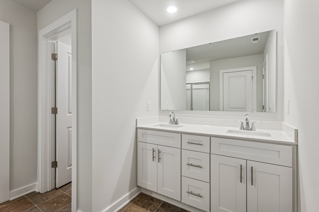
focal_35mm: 16
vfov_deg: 73.7
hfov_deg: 96.7
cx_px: 160
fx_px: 142
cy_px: 106
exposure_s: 1/13
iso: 640
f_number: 8
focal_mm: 16
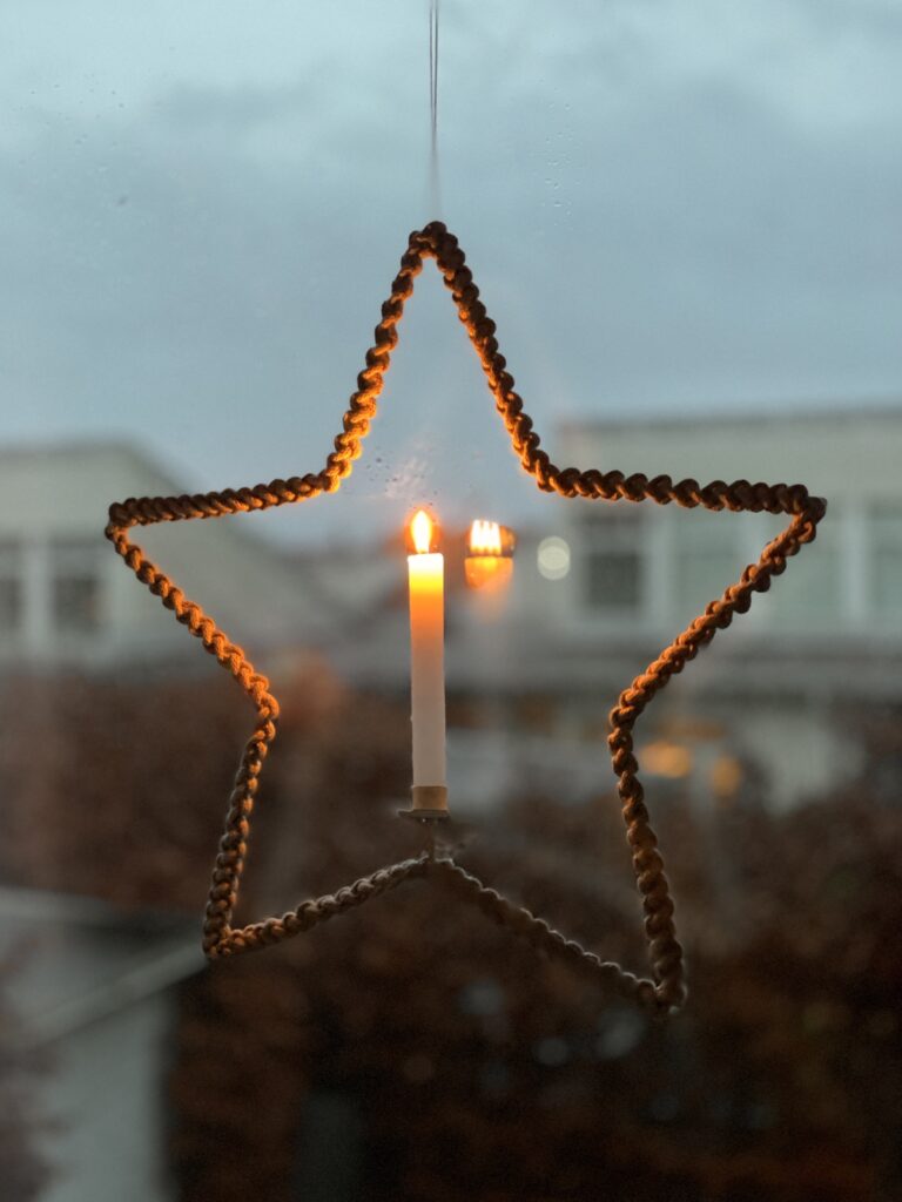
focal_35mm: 52
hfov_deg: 28.0
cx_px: 451
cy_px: 601
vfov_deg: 36.8
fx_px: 1807
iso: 500
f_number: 2
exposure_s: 1/17
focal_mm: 6
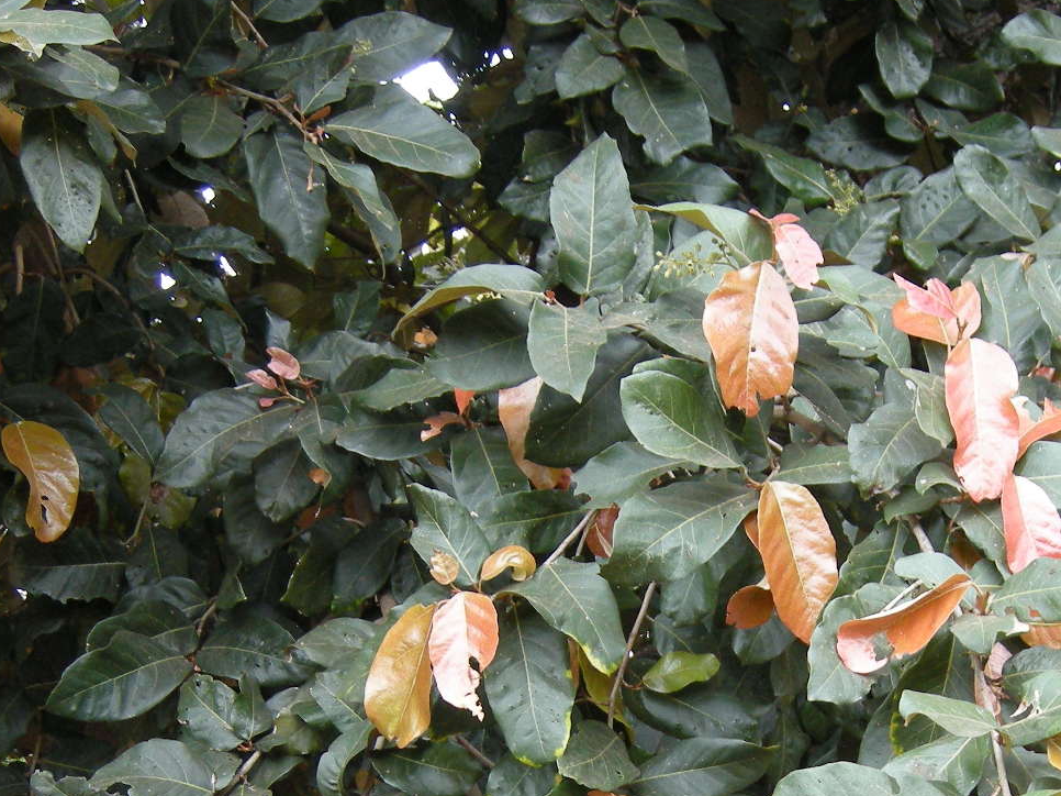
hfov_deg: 22.4
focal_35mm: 87
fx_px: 2666
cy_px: 929
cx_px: 746
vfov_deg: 16.3
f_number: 2.7
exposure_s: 1/52
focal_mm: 7.5
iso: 136
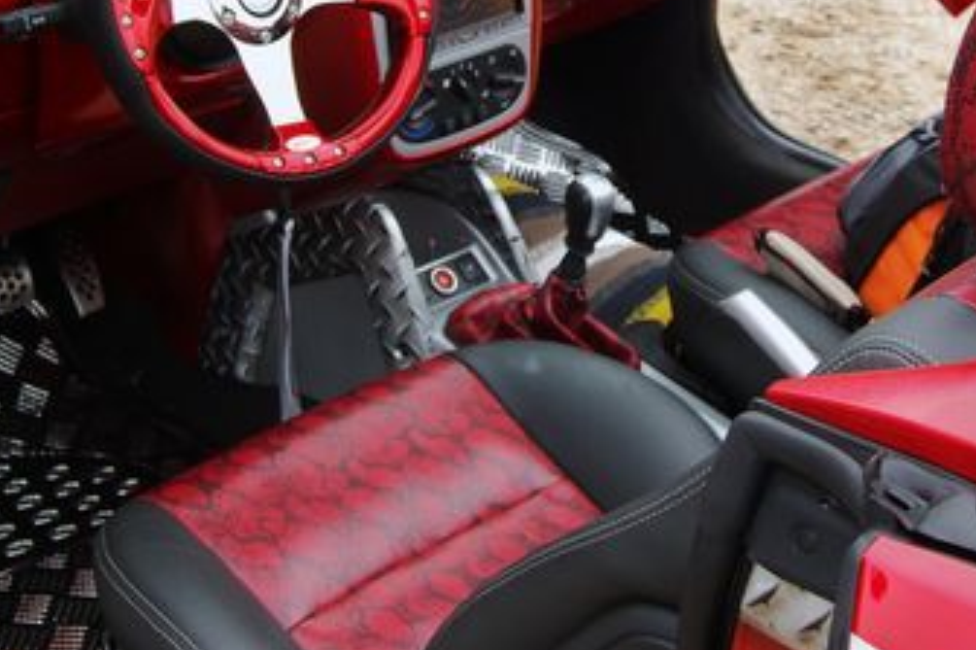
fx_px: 2330
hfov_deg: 23.6
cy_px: 58
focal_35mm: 86
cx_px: 571
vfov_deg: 15.7
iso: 200
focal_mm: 30
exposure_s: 1/80
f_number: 7.1
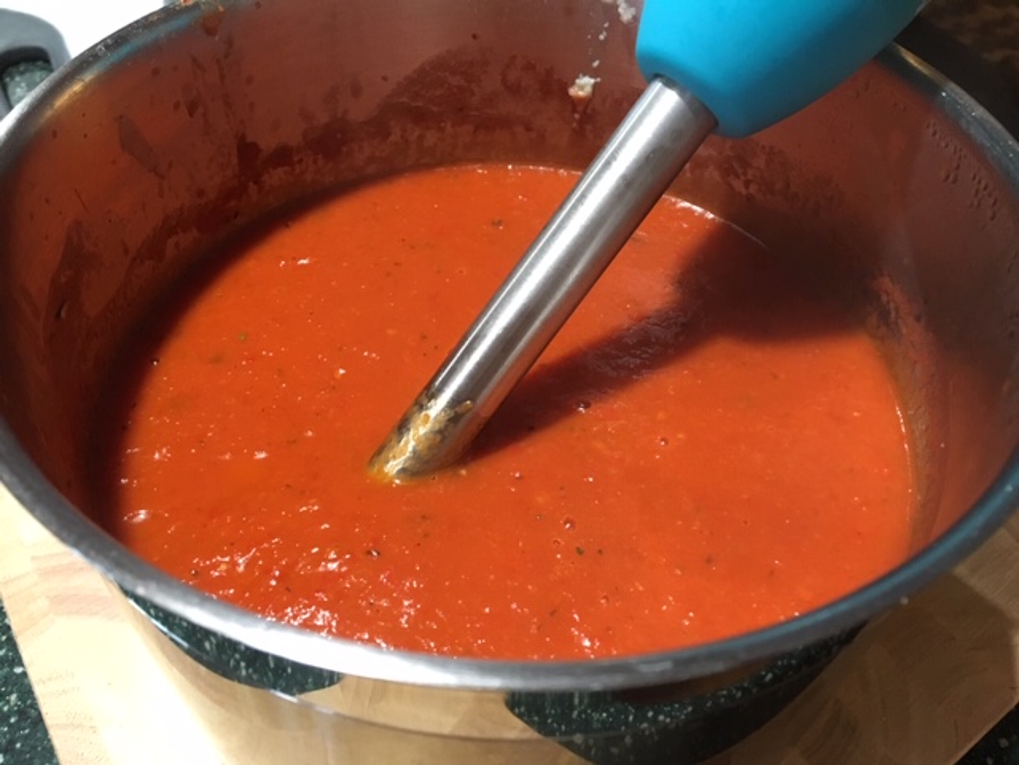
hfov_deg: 61.7
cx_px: 510
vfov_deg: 48.2
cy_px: 382
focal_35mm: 29
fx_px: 854
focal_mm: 4.15
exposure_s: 1/30
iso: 160
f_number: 2.2
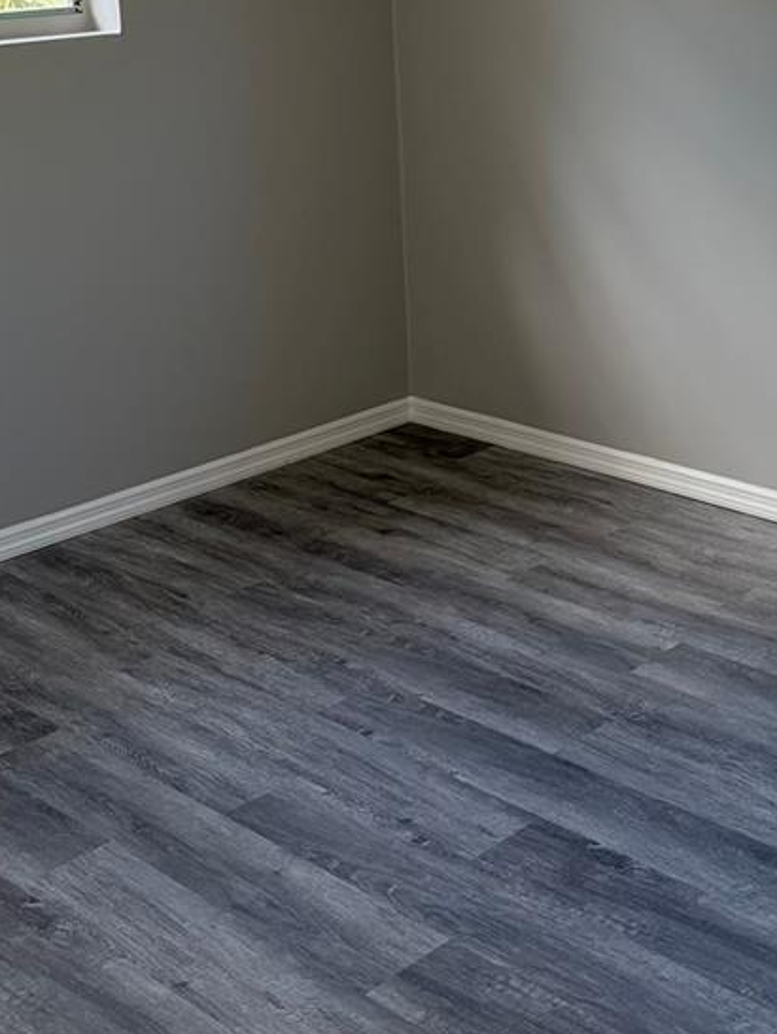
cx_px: 573
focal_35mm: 57
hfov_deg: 25.4
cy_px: 210
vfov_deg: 32.8
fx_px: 1704
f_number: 1.6
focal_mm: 5.96
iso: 40
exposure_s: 1/164
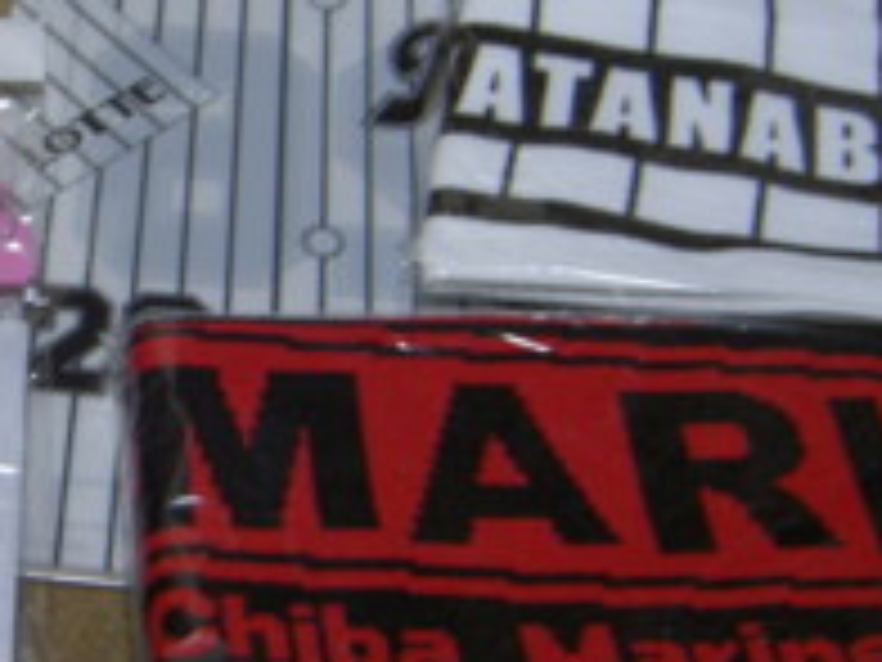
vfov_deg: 18.9
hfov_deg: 24.4
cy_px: 293
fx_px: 1987
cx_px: 104
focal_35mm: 78
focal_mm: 5.6
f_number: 2.8
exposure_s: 1/8
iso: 50
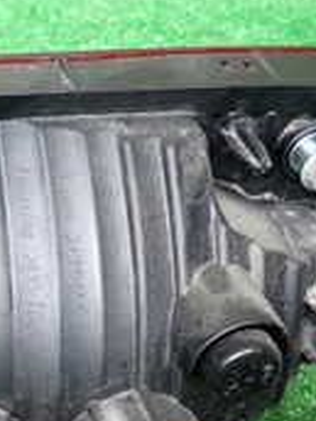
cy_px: 453
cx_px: -235
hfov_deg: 15.0
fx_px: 1059
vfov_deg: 21.4
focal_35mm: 87
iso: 200
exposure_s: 1/30
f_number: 2
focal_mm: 4.5
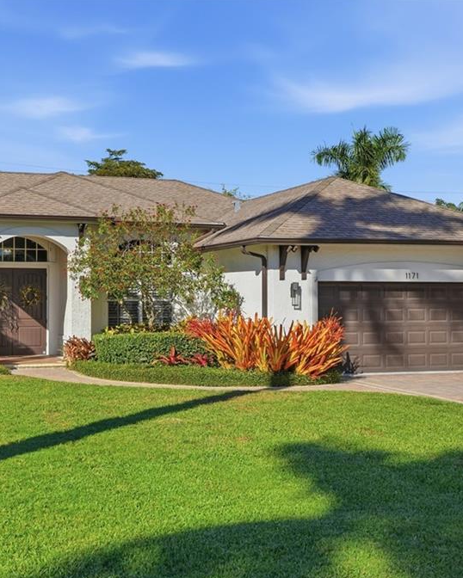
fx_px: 856
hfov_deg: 30.1
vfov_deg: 37.3
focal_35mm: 50
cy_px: 289
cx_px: 164
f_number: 9
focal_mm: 35
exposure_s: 1/4000
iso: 400
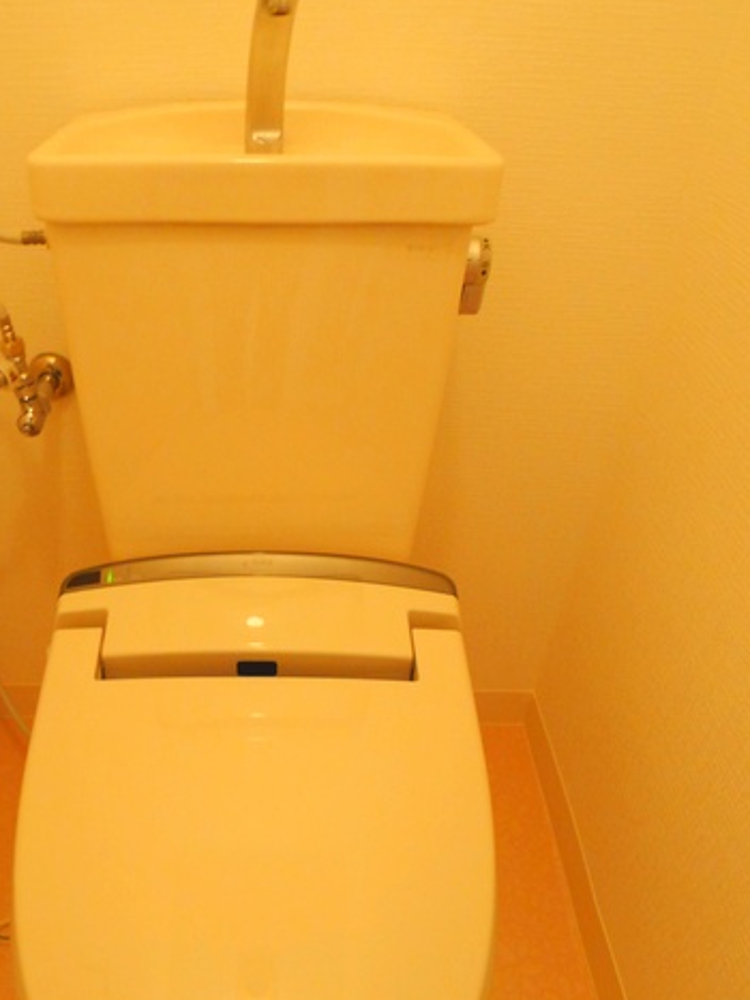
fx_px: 1040
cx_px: 252
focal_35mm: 36
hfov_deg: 39.2
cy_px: 677
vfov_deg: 50.3
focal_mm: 5.1
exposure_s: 1/60
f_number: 2
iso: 200
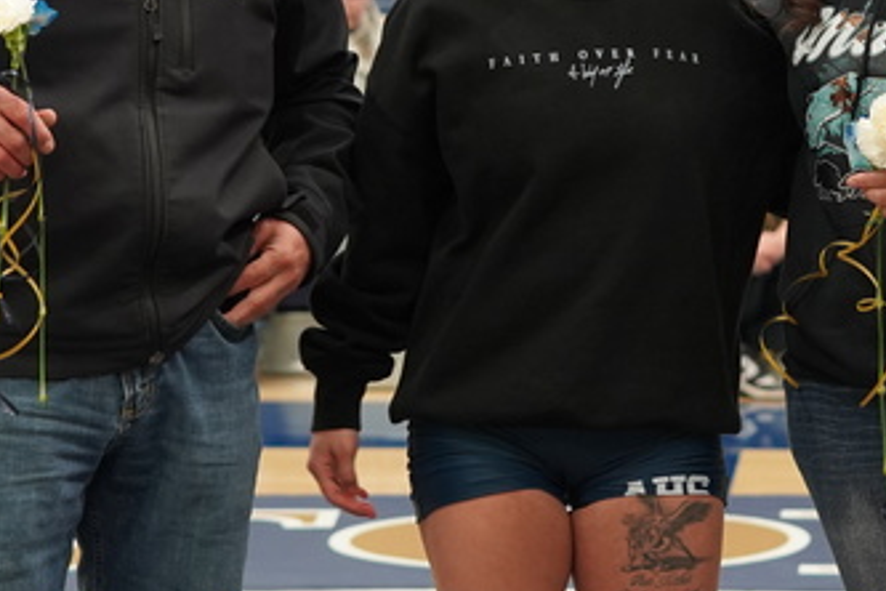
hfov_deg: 9.6
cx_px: 628
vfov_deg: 6.4
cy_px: 87
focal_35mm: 215
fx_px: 5291
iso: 2000
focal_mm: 70
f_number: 4
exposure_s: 1/160
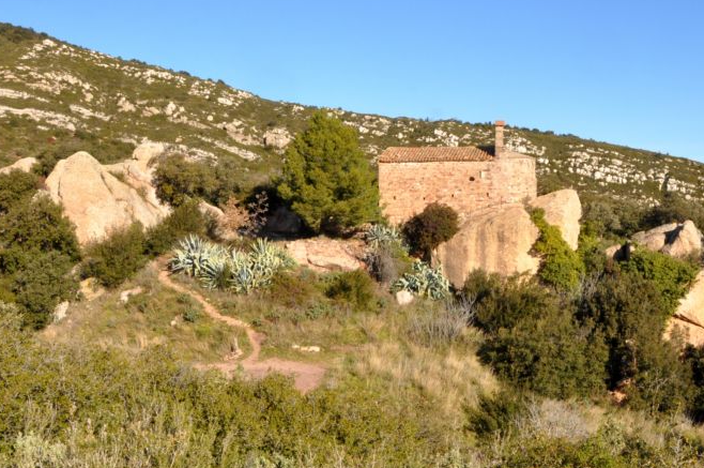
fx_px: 820
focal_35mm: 42
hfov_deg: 45.6
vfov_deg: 31.8
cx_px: 484
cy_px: 245
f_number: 16
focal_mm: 18
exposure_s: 1/250
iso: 500
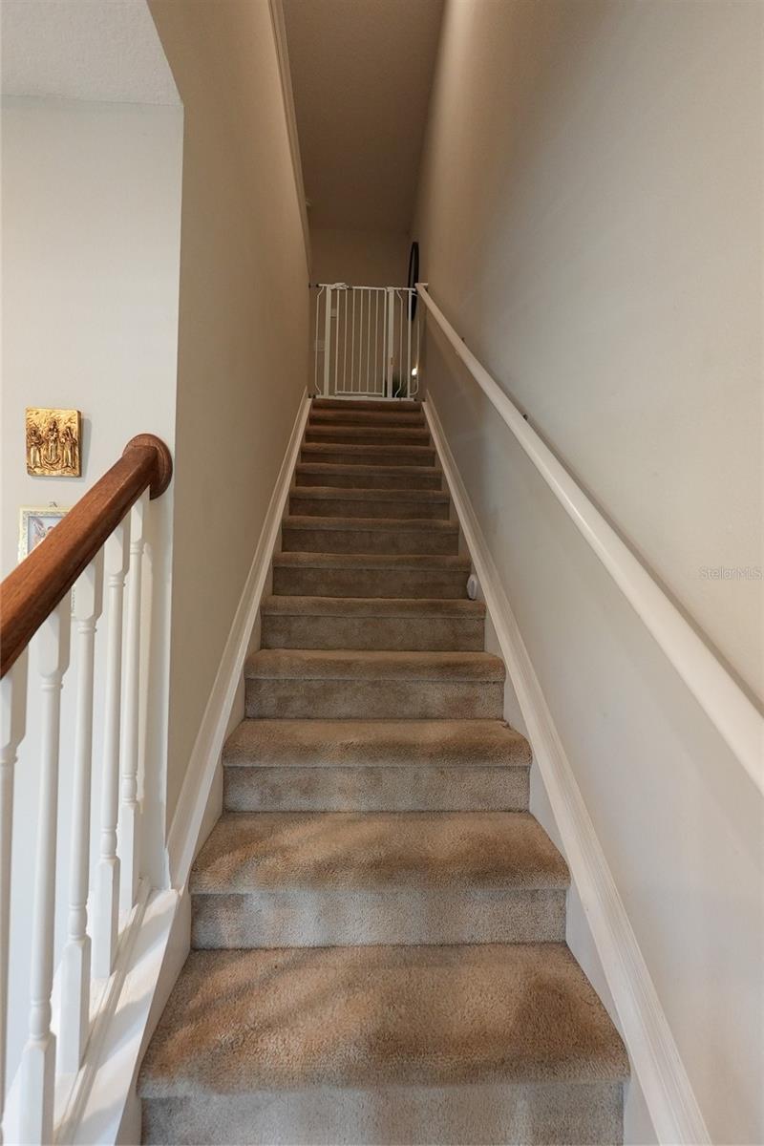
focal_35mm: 16
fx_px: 509
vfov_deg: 96.7
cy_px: 573
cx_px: 382
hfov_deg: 73.7
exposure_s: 1/160
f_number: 2.5
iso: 1250
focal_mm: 11
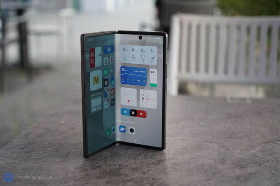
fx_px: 412
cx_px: 140
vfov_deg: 25.5
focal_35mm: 53
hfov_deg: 37.5
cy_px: 93
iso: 125
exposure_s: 1/125
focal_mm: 53
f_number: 4
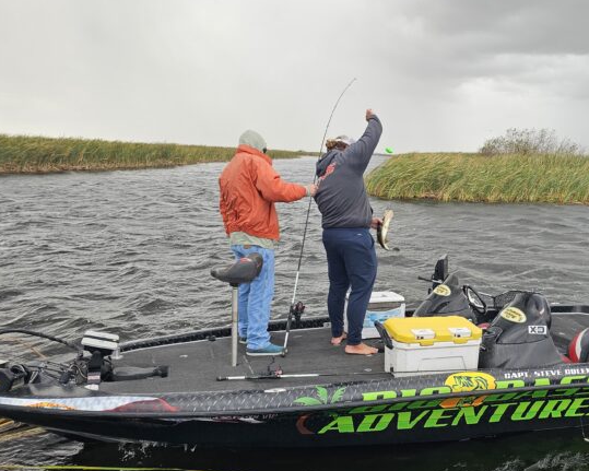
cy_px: 267
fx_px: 558
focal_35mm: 32
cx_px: 398
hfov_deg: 54.4
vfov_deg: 45.7
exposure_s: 1/360
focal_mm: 6.3
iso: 25
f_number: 1.7
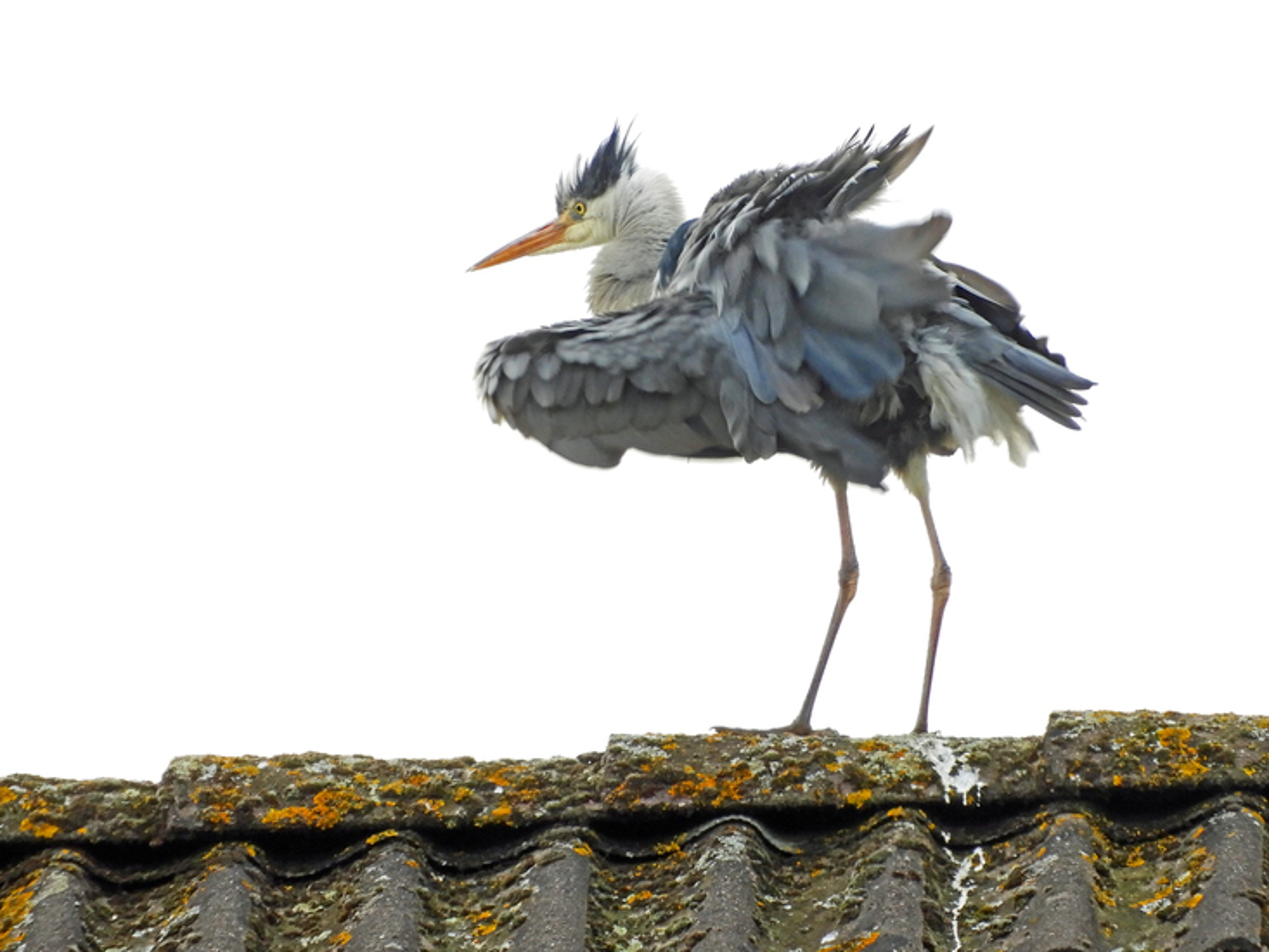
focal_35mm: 800
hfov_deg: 2.5
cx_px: 634
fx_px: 29332
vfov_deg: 1.9
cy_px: 476
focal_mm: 143.3
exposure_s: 1/250
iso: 160
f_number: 5.6
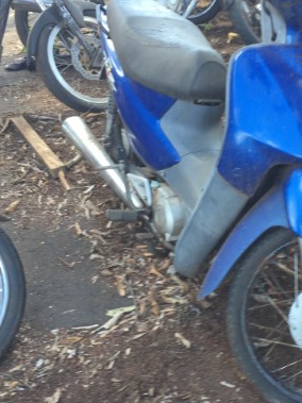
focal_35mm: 49
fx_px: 570
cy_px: 229
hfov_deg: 29.1
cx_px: 236
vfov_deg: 38.8
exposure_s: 1/60
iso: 32
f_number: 2.2
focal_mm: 4.15
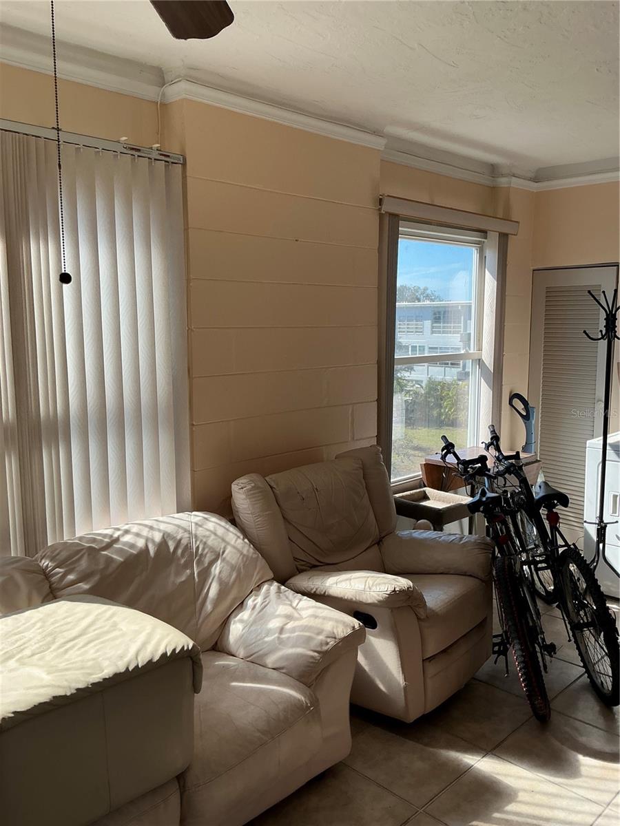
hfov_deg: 49.7
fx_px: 669
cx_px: 310
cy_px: 413
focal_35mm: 28
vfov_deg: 63.4
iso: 20
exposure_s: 1/205
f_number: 1.8
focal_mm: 3
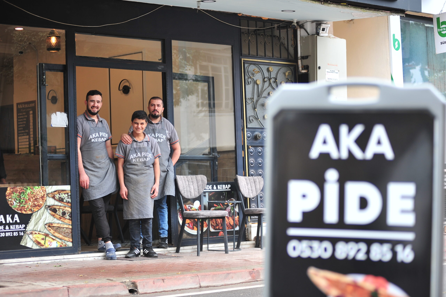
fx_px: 991
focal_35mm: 80
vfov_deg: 17.1
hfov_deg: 25.4
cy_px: 148
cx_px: 223
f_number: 3.2
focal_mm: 80
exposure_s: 1/200
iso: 250
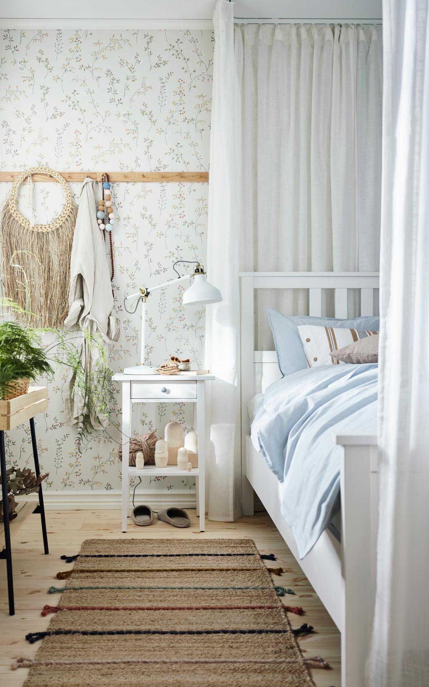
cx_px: 174
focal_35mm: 39
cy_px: 339
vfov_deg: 50.4
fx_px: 730
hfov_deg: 32.7
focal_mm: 45
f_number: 5.6
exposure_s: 1/100
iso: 800
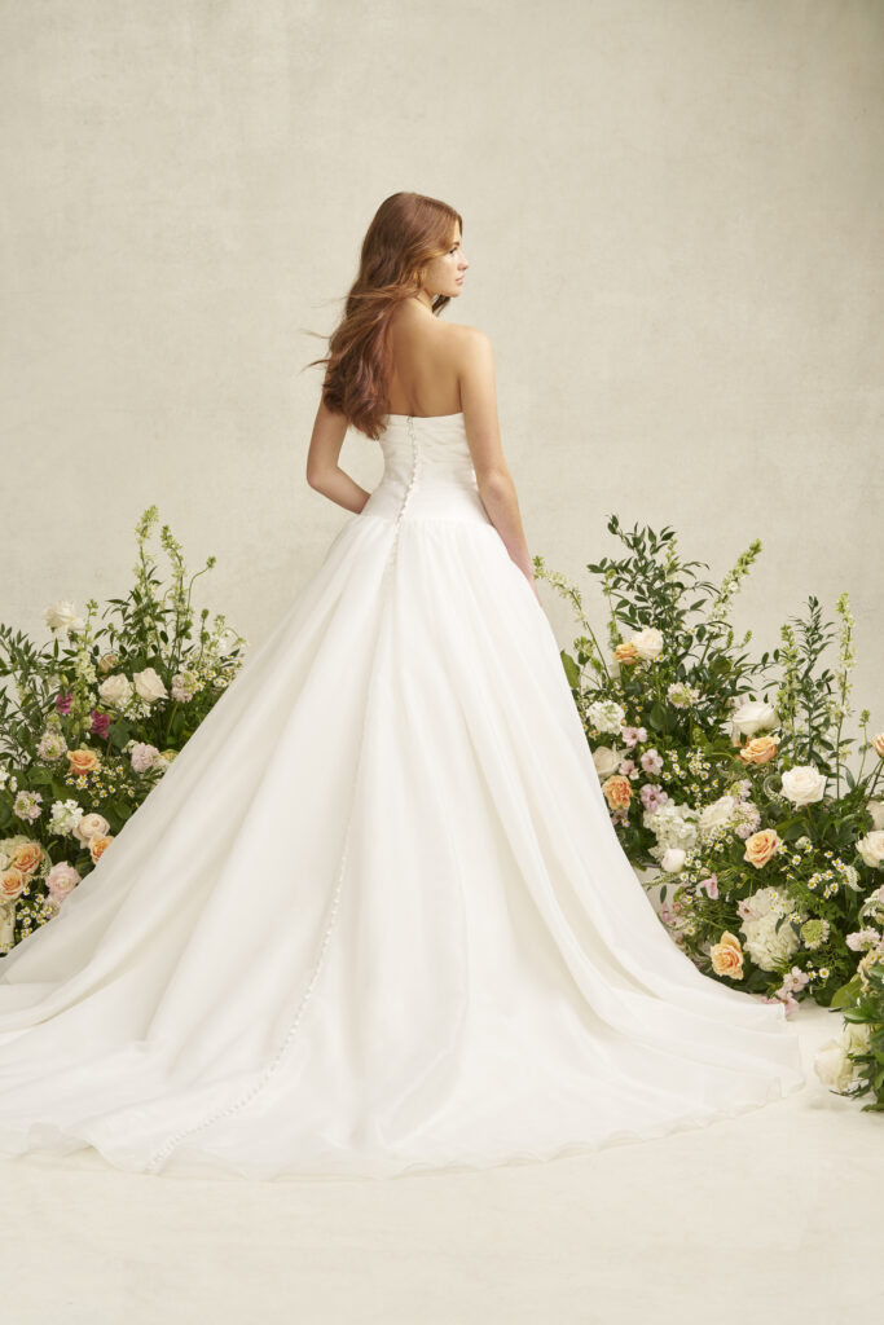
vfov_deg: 28.8
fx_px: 2577
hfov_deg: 19.5
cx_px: 442
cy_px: 662
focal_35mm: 70
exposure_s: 1/125
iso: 400
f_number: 5.6
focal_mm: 70
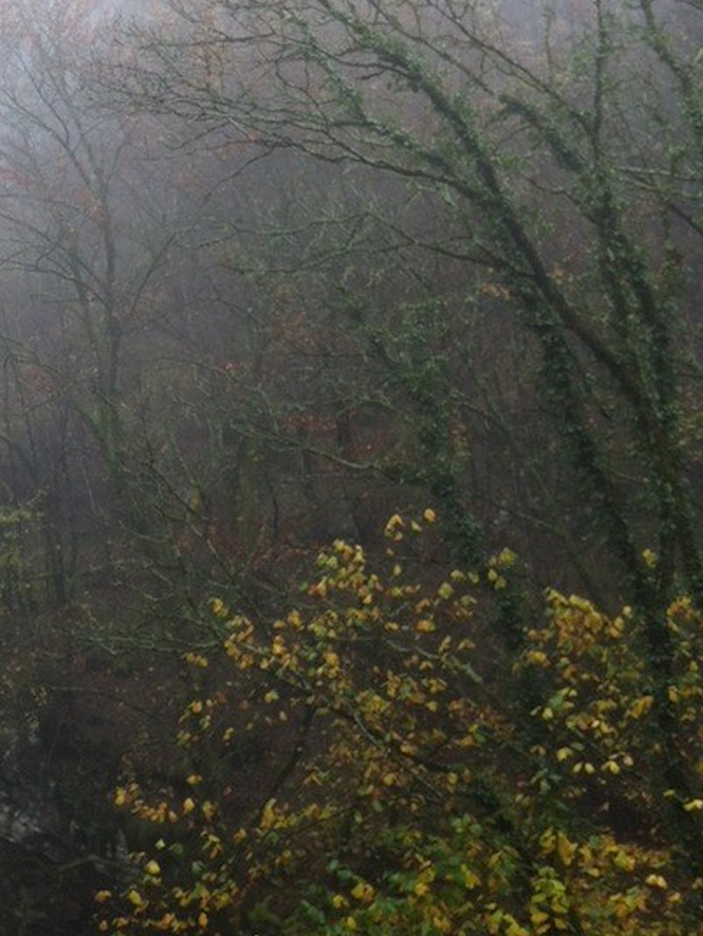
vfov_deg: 28.9
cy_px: 375
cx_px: 67
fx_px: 1813
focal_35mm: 67
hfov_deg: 21.5
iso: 80
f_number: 2.8
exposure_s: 1/30
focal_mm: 3.85
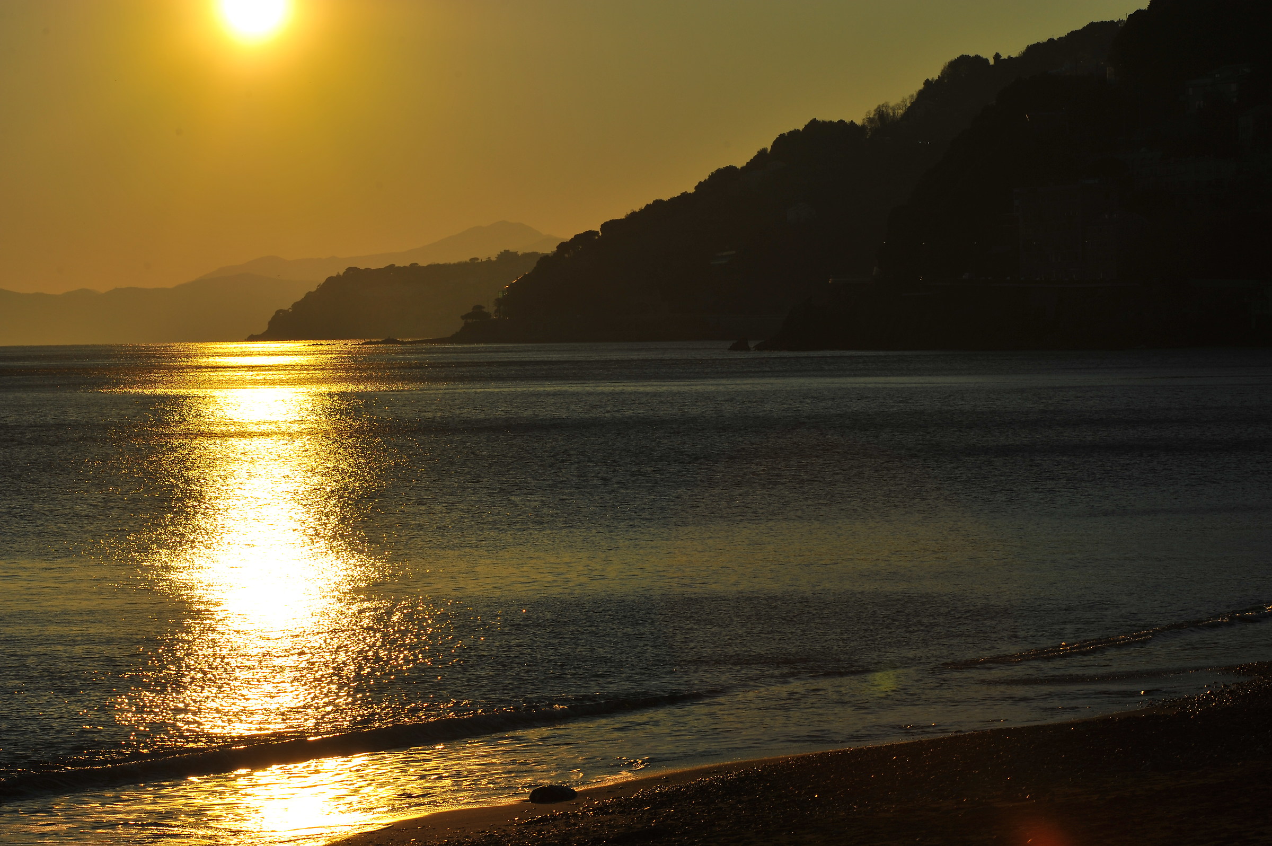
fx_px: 4766
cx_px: 636
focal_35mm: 135
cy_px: 423
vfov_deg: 10.1
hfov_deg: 15.2
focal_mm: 135
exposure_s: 1/800
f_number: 14
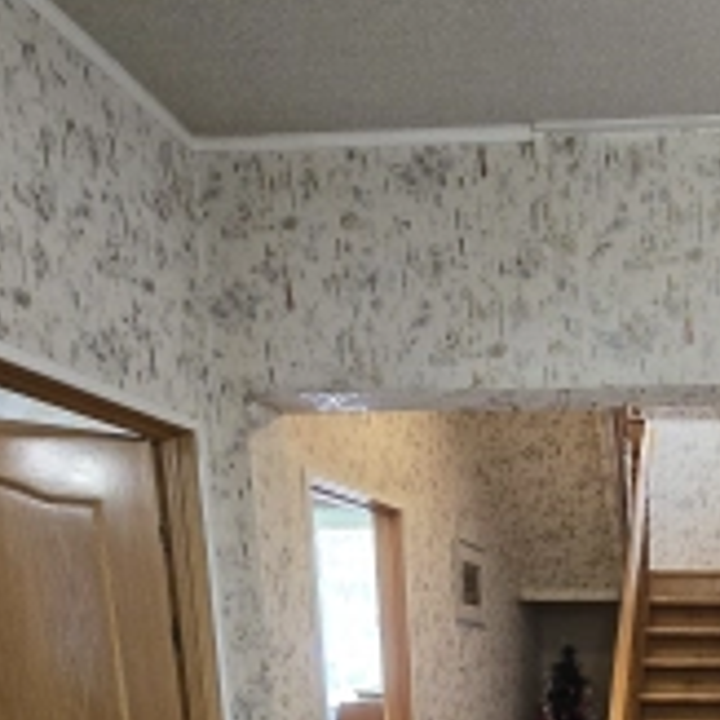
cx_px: 682
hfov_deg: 44.1
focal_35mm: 33
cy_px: 791
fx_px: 777
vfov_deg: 40.3
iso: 800
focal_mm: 2.2
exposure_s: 1/50
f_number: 2.2
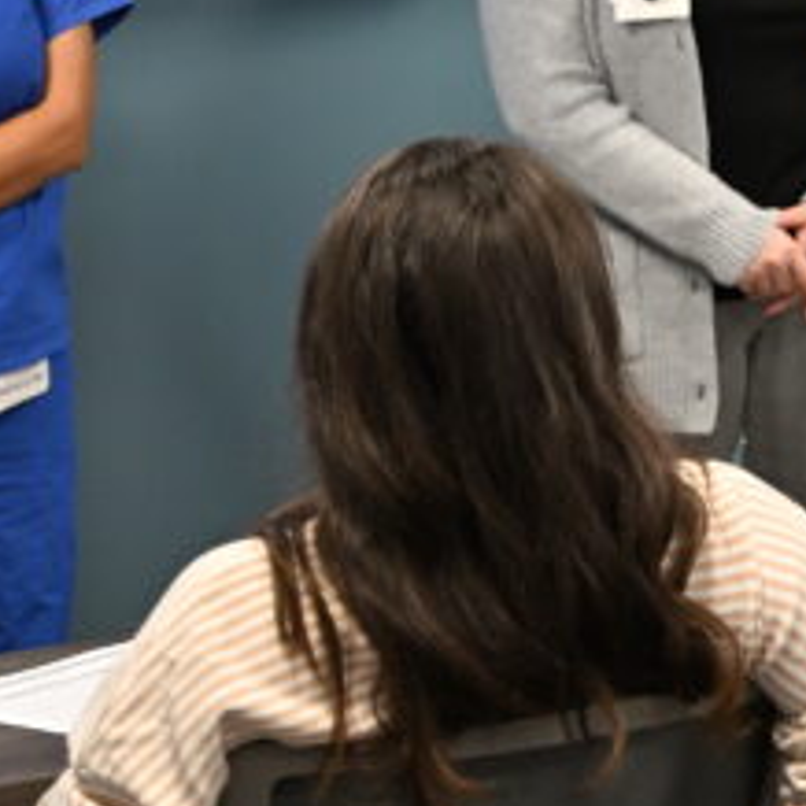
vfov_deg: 9.8
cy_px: -216
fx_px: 4636
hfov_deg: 9.2
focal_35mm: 176
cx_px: 1738
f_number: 4
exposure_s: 1/125
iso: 1000
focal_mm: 44
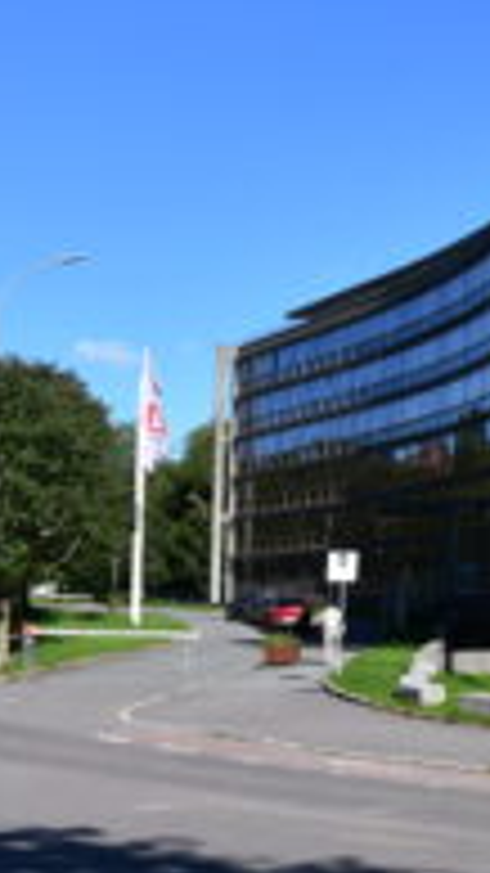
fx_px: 1641
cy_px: 214
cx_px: 829
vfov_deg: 29.3
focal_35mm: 71
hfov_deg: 15.1
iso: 100
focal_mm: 18
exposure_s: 1/320
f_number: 9
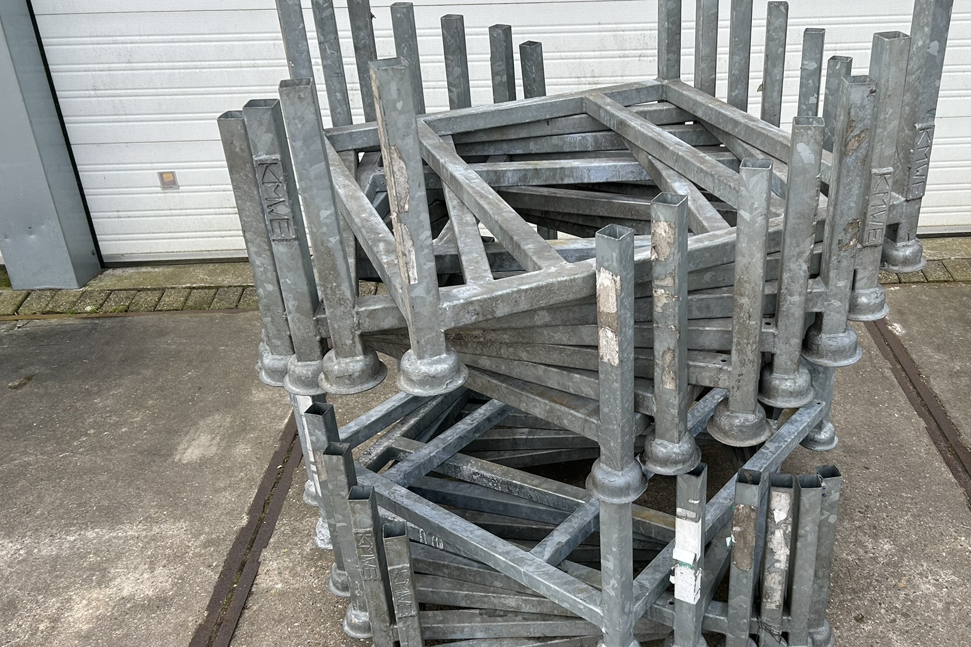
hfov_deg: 53.9
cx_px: 600
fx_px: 944
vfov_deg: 37.9
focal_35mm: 35
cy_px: 331
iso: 50
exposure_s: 1/738
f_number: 1.5
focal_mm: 5.7
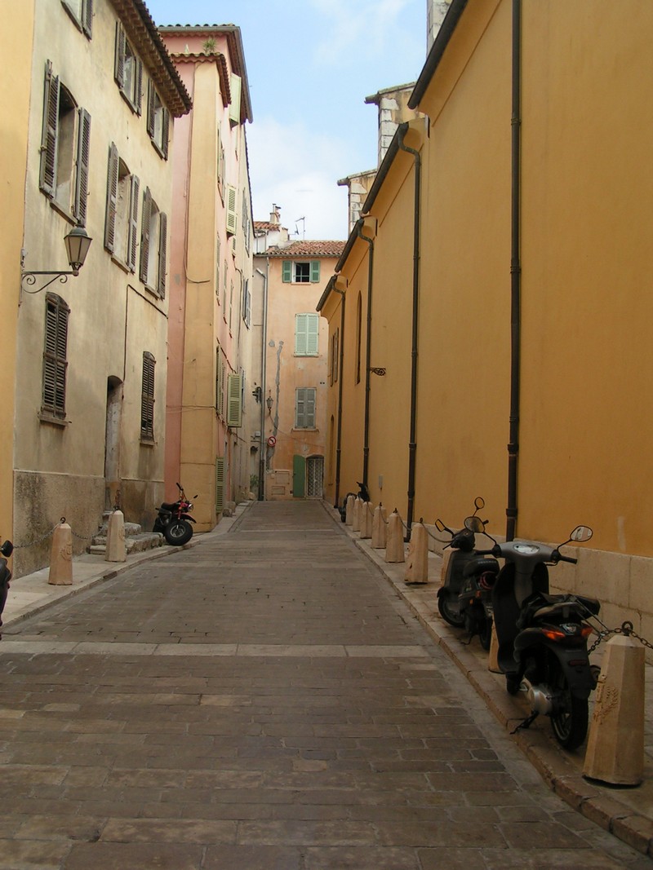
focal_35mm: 38
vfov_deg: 49.0
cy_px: 435
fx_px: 956
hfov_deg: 37.7
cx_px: 326
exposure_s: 1/200
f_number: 5.6
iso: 50
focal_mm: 5.8
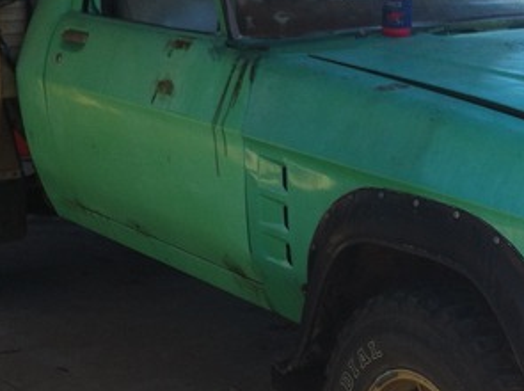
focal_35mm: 95
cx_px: 412
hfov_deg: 20.5
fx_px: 1435
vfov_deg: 15.5
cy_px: 185
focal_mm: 3.85
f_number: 2.8
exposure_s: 1/158
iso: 80
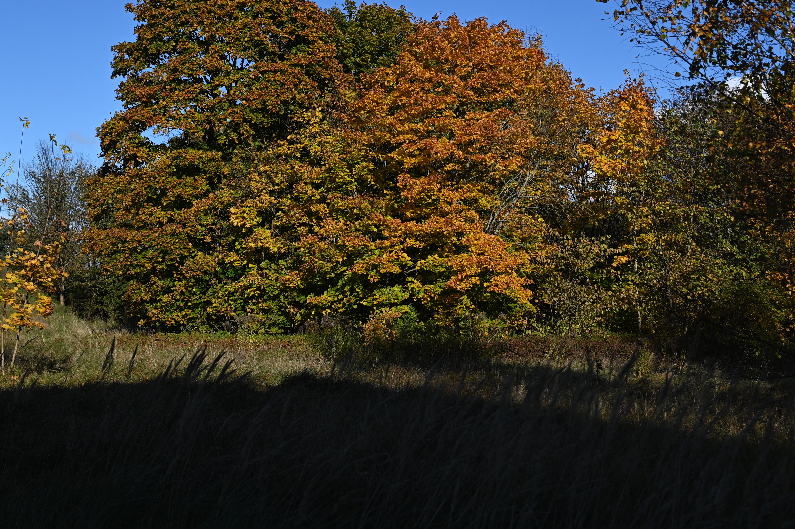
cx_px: 332
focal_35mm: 58
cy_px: 145
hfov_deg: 34.4
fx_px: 1280
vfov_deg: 23.2
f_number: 4
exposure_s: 1/2000
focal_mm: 39
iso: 100
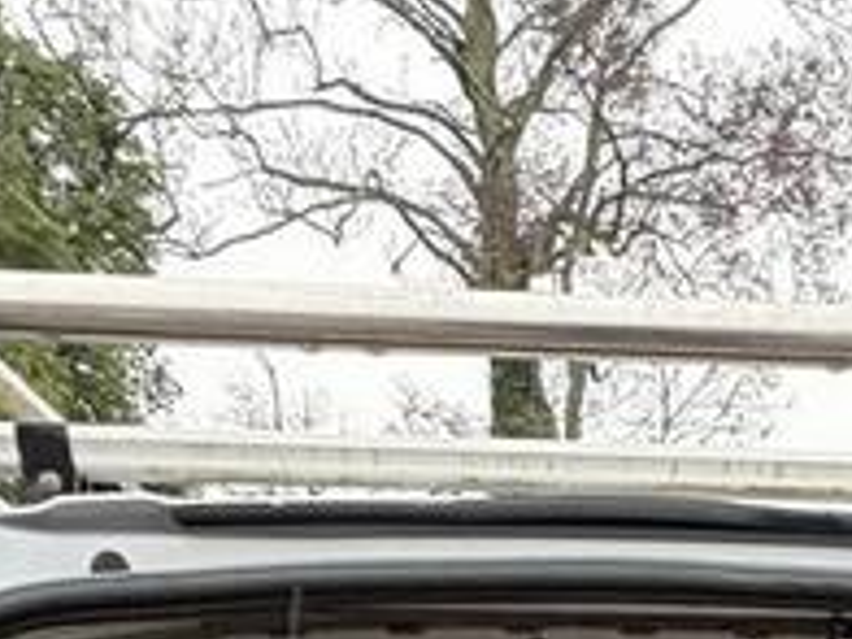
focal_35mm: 64
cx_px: 722
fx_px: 1575
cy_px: 1317
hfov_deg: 29.3
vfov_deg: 16.6
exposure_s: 1/67
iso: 250
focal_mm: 2.22
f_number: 2.2
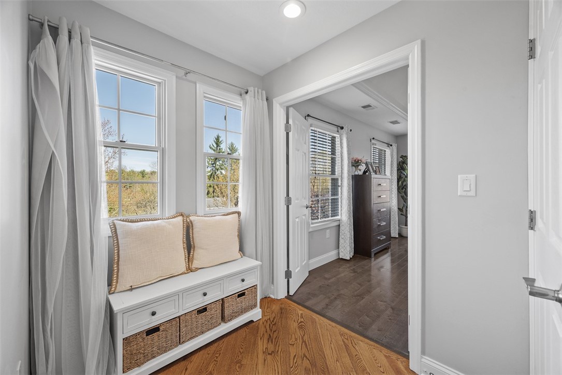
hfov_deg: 104.2
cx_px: 281
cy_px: 188
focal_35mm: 14
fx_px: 219
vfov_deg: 81.2
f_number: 8
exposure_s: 1/5
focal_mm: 14
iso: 400
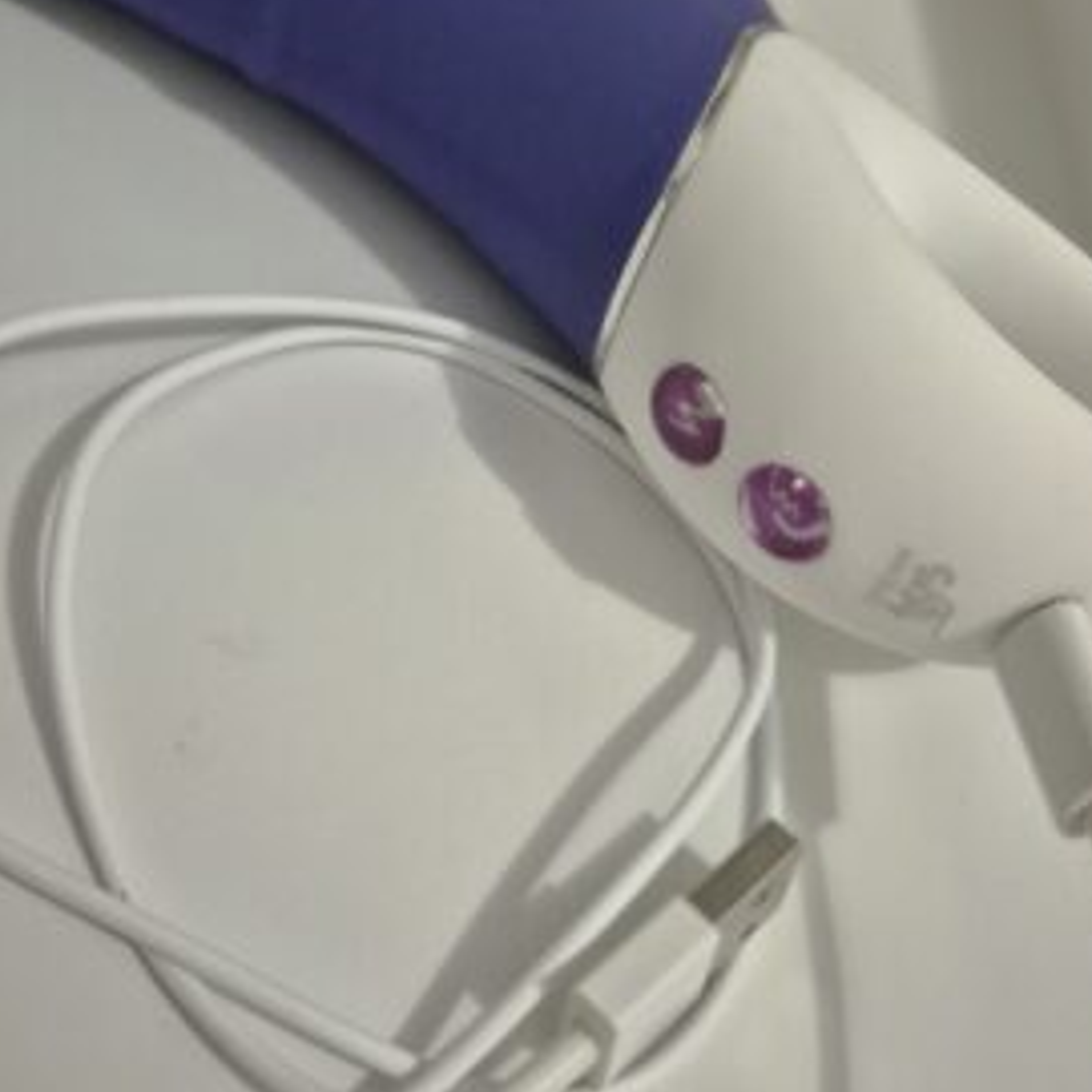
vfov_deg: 54.0
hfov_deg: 53.9
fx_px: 1071
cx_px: 604
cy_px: 508
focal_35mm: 30
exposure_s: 1/100
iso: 1600
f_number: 1.8
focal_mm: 5.4
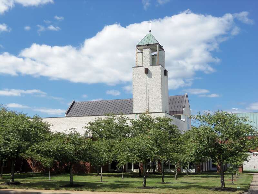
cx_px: 129
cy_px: 97
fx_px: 365
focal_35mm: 49
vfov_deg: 29.7
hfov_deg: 38.9
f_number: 4.6
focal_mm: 8.7
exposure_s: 1/400
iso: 64
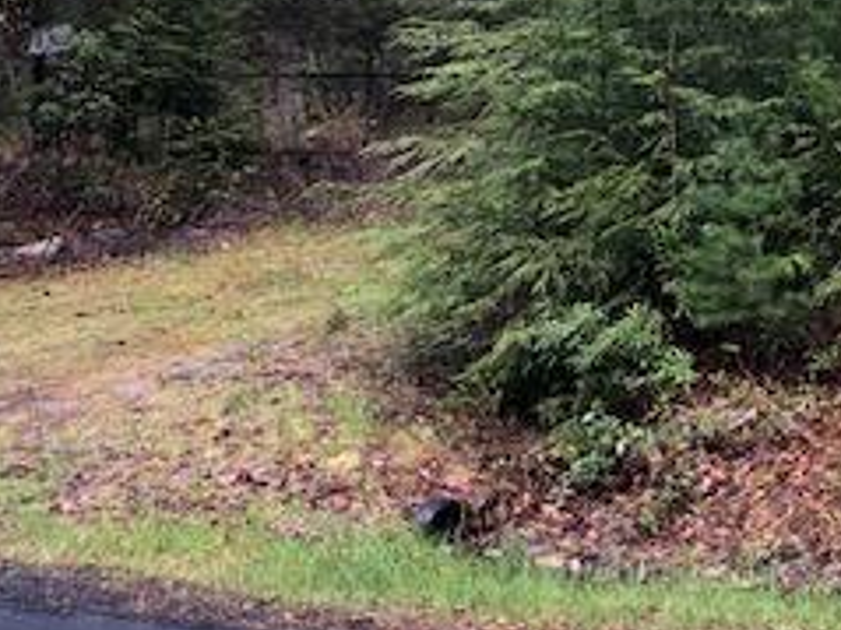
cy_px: 4
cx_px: 866
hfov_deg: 24.6
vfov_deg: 19.1
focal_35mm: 75
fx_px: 1821
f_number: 1.8
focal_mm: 4
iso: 50
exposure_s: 1/120
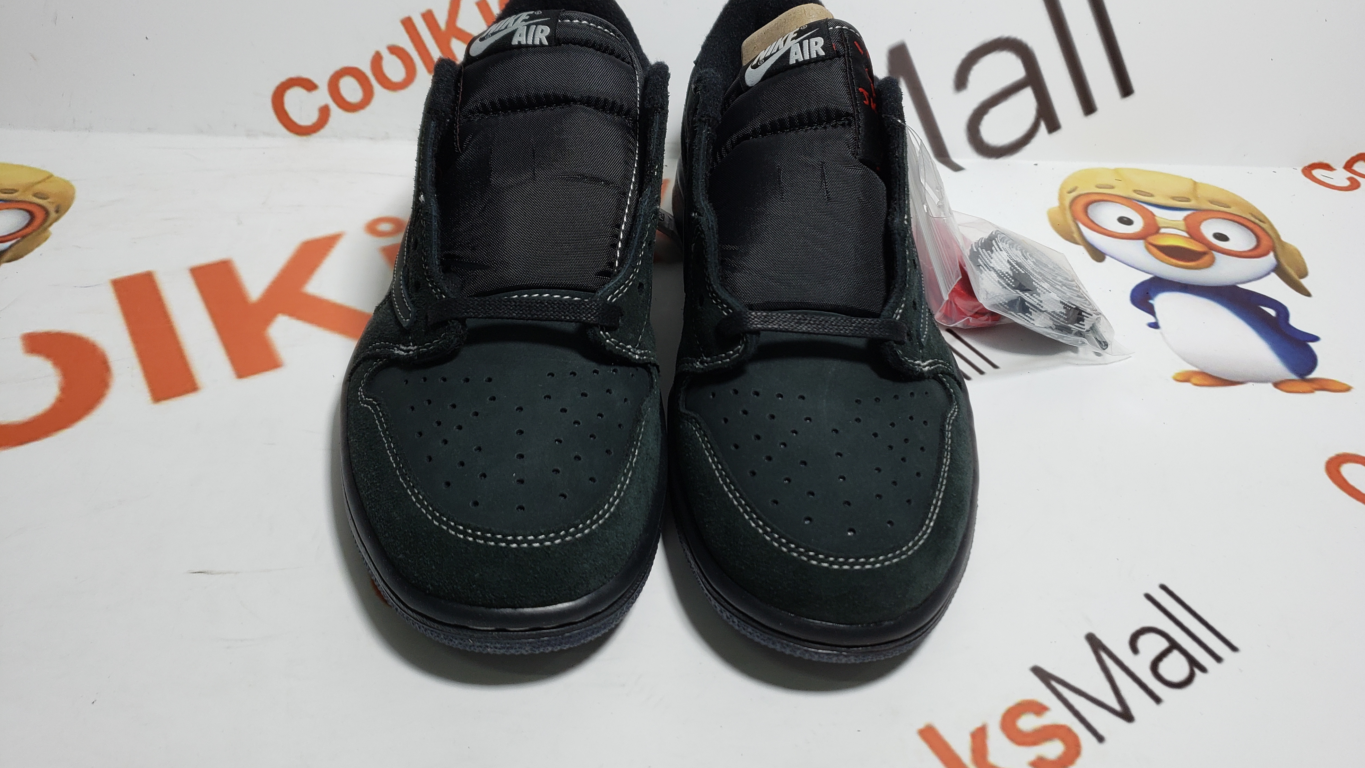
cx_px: 695
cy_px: 310
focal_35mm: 29
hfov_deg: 66.1
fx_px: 1050
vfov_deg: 40.0
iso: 50
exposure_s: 1/438
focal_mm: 4.3
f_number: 1.5
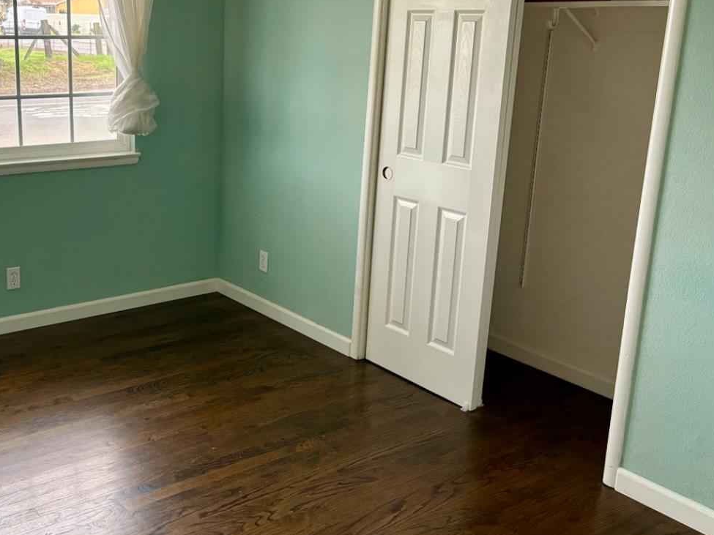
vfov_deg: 35.9
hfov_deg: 45.3
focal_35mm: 40
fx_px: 825
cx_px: 183
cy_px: 220
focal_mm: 5.96
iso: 160
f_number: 1.6
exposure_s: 1/60
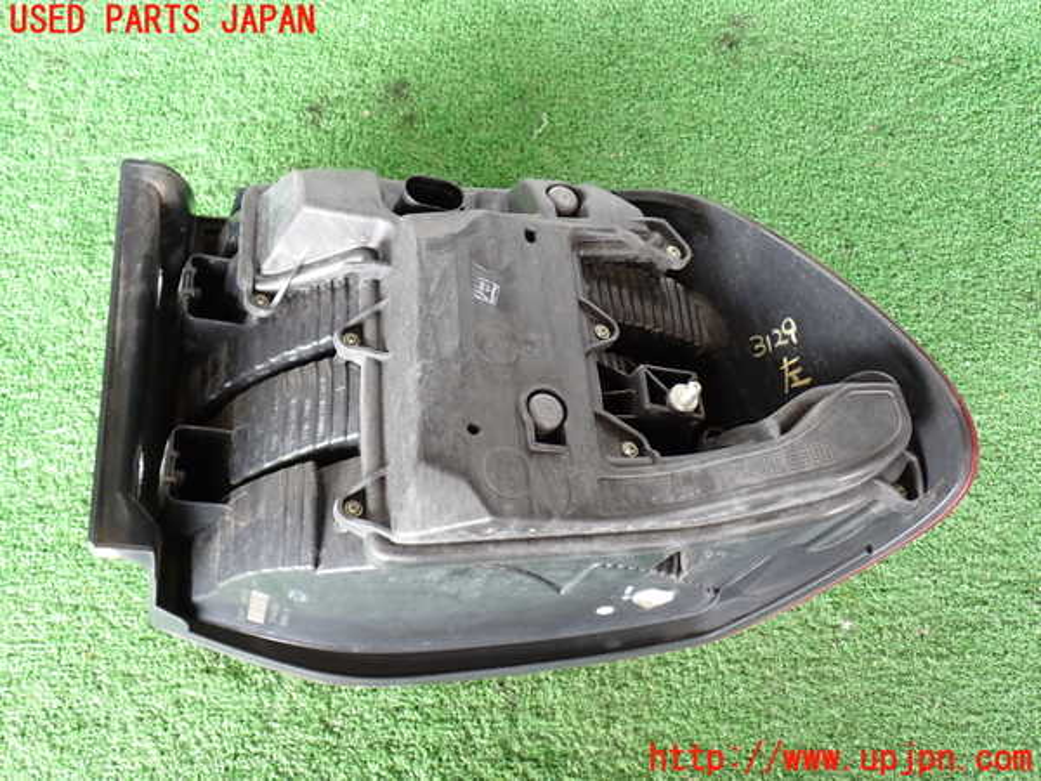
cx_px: 520
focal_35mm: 36
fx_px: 1083
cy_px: 390
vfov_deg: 39.7
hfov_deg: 51.4
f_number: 2.5
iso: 200
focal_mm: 6.37
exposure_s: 1/40
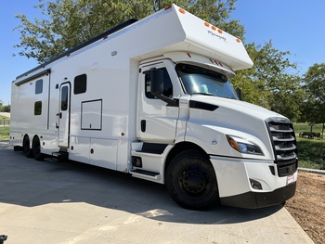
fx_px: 244
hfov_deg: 67.3
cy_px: 122
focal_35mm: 26
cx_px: 162
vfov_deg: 53.1
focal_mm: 5.7
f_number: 1.5
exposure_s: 1/4630
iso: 50
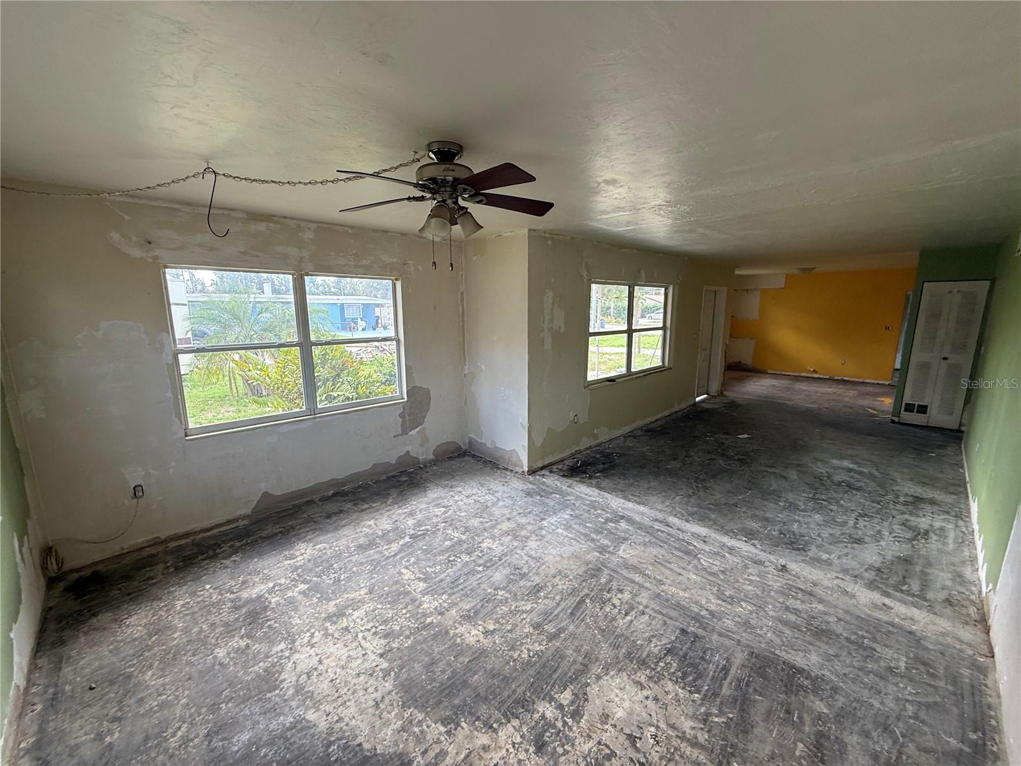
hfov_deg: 102.1
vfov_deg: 85.7
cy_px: 383
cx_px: 510
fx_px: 413
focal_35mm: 14
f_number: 2.2
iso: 80
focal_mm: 2.22
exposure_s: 1/99
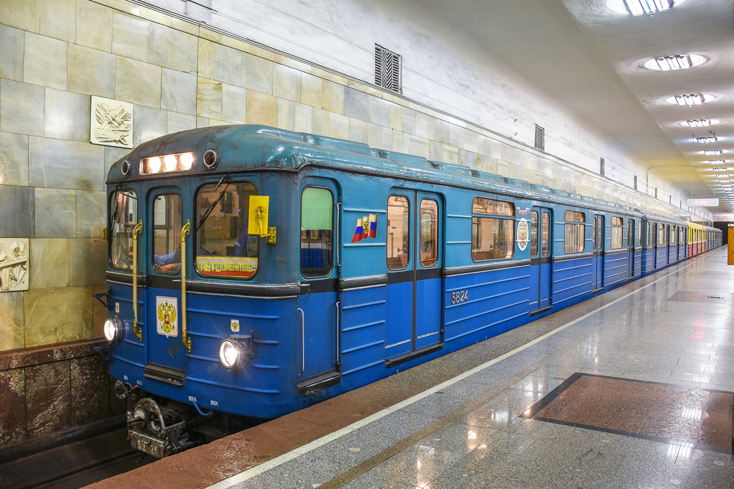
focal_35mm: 27
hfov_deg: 67.4
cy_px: 244
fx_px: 550
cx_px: 367
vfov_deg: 47.9
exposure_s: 1/15
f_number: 4
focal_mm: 18
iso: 320
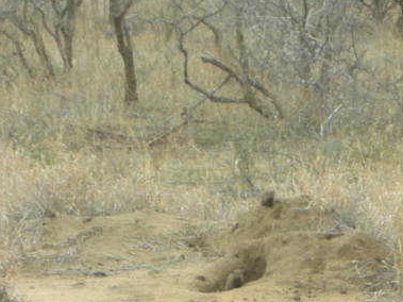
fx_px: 3305
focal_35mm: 284
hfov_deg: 7.0
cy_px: 228
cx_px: 273
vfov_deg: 5.2
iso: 66
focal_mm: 17.4
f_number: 5.4
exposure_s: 1/60.3
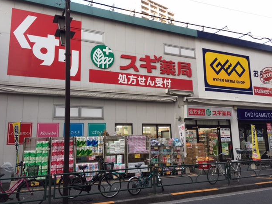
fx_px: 236
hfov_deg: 60.0
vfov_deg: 46.8
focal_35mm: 30
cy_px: 99
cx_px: 136
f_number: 2.2
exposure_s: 1/149
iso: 32
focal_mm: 4.15
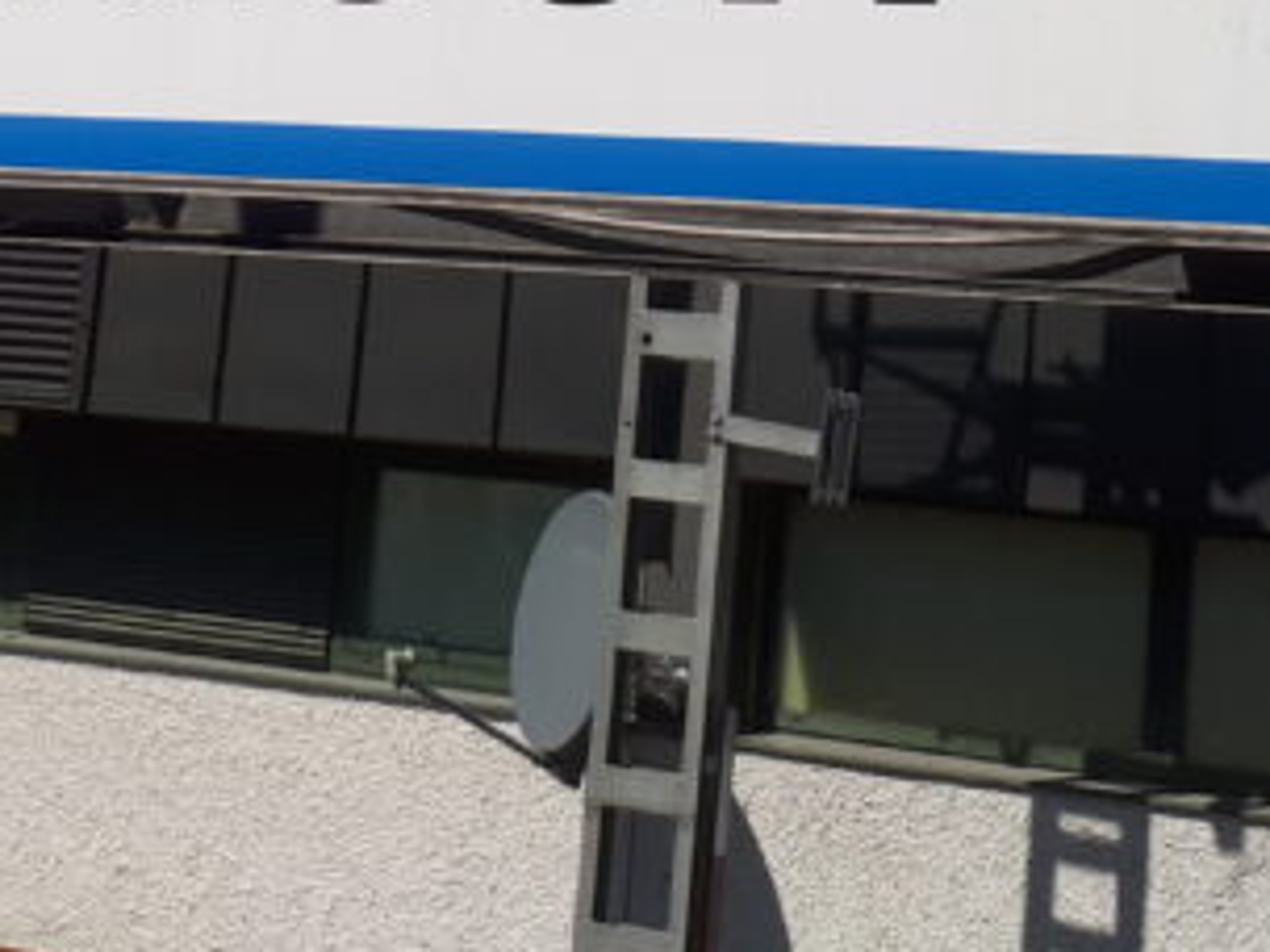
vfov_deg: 15.5
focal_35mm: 91
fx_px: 3339
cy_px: -280
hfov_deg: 21.1
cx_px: 130
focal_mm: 3.6
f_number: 1.9
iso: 40
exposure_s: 1/3077
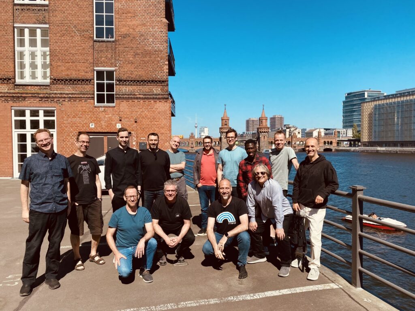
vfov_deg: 53.1
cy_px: 156
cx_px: 208
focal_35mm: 26
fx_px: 312
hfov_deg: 67.3
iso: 32
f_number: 1.8
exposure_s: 1/2625
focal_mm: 4.25
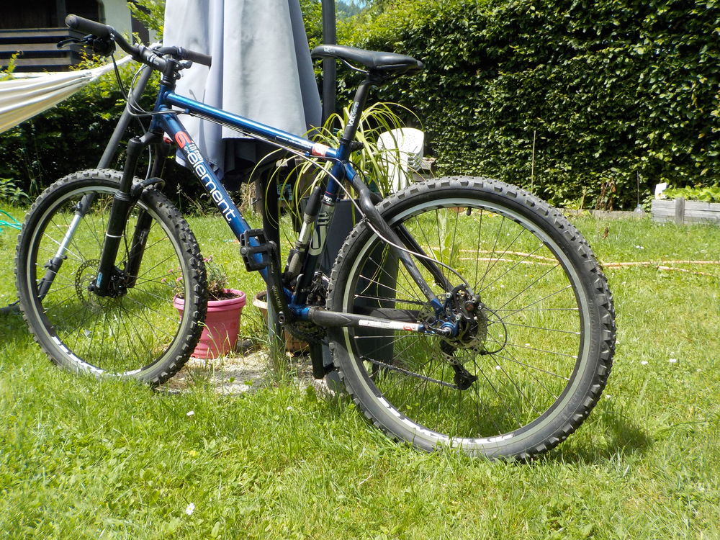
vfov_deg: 46.8
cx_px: 360
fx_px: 624
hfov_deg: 60.0
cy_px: 270
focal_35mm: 30
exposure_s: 1/500
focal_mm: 4.1
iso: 125
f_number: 3.3
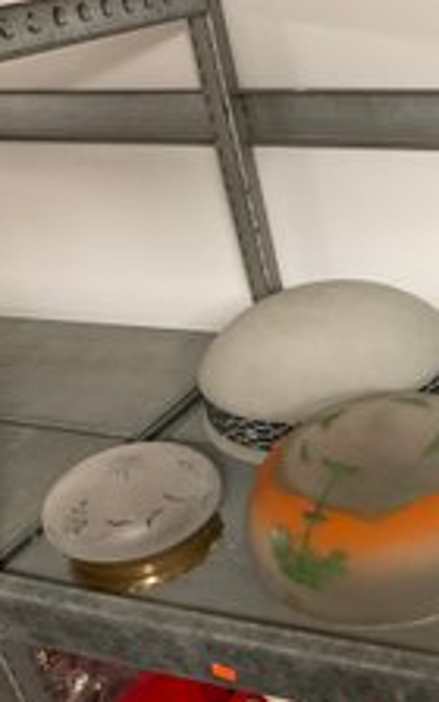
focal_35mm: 47
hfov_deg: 24.8
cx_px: 525
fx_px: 900
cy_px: 396
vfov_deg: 42.6
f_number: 1.8
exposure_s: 1/60
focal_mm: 3
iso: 250
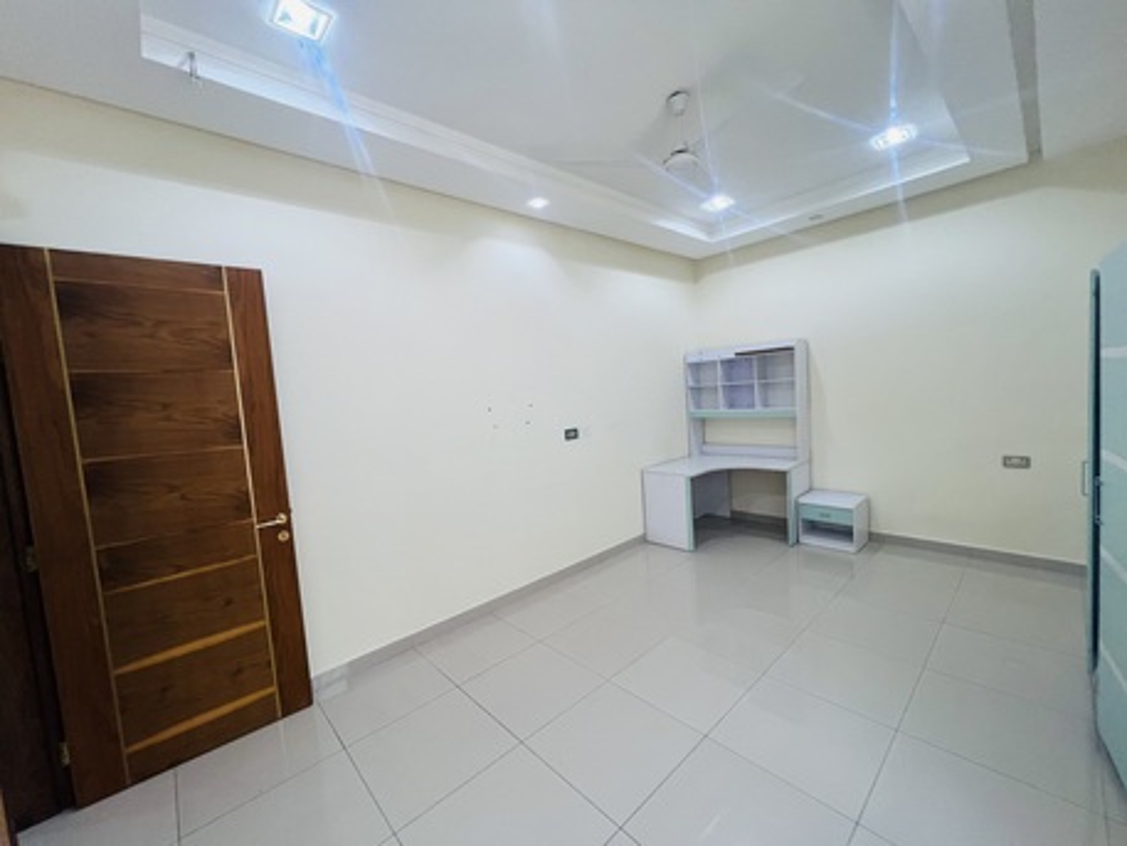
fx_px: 423
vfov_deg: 89.9
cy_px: 423
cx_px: 564
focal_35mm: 13
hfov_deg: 106.2
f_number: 1.8
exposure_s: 1/100
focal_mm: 1.57
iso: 80
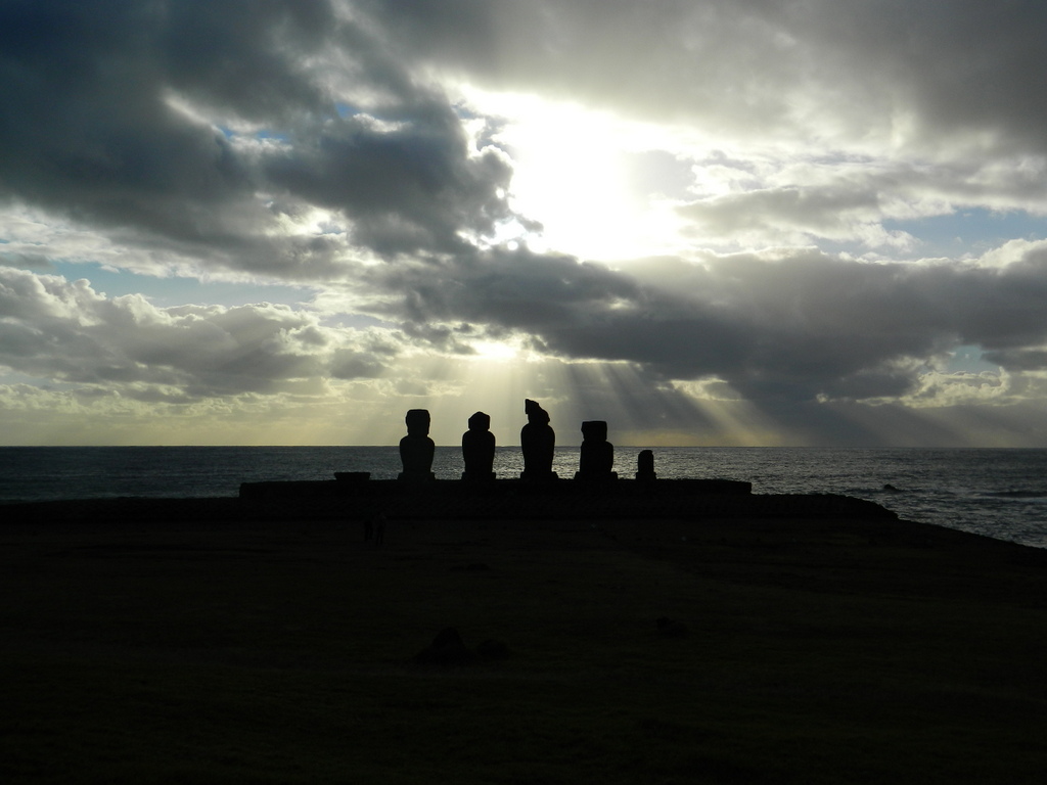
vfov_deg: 35.1
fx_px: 1240
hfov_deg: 45.8
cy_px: 392
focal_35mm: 41
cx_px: 524
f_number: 9.8
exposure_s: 1/250
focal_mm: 7.3
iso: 80
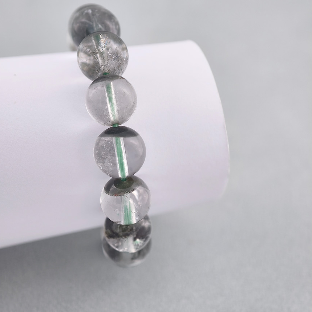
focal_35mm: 101
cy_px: 149
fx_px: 1030
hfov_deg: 17.2
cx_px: 156
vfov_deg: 17.2
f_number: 2.67
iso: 125
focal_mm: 22.48
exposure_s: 1/160
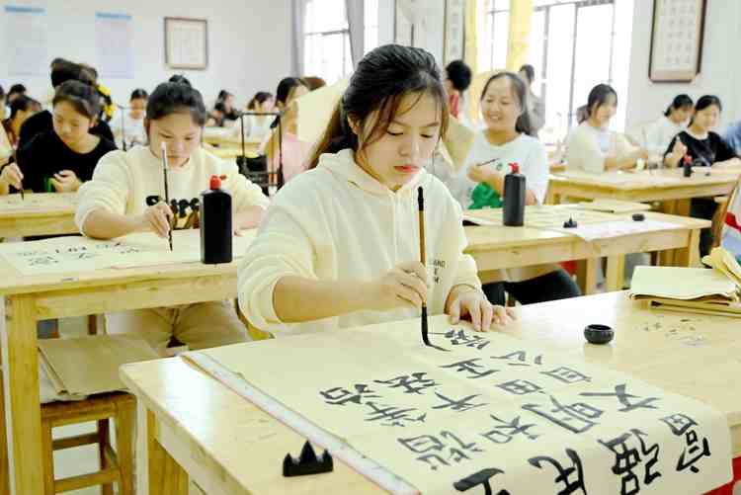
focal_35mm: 38
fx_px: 783
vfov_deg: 35.1
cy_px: 248
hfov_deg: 50.7
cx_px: 370
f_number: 4.5
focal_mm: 38
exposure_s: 1/400
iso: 5000
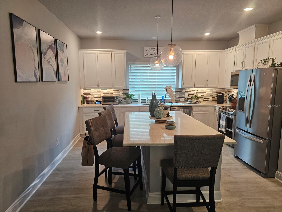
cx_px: 141
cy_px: 106
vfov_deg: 58.9
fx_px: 187
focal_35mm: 23
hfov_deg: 73.9
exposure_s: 1/120
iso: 250
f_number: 1.7
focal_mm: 6.3
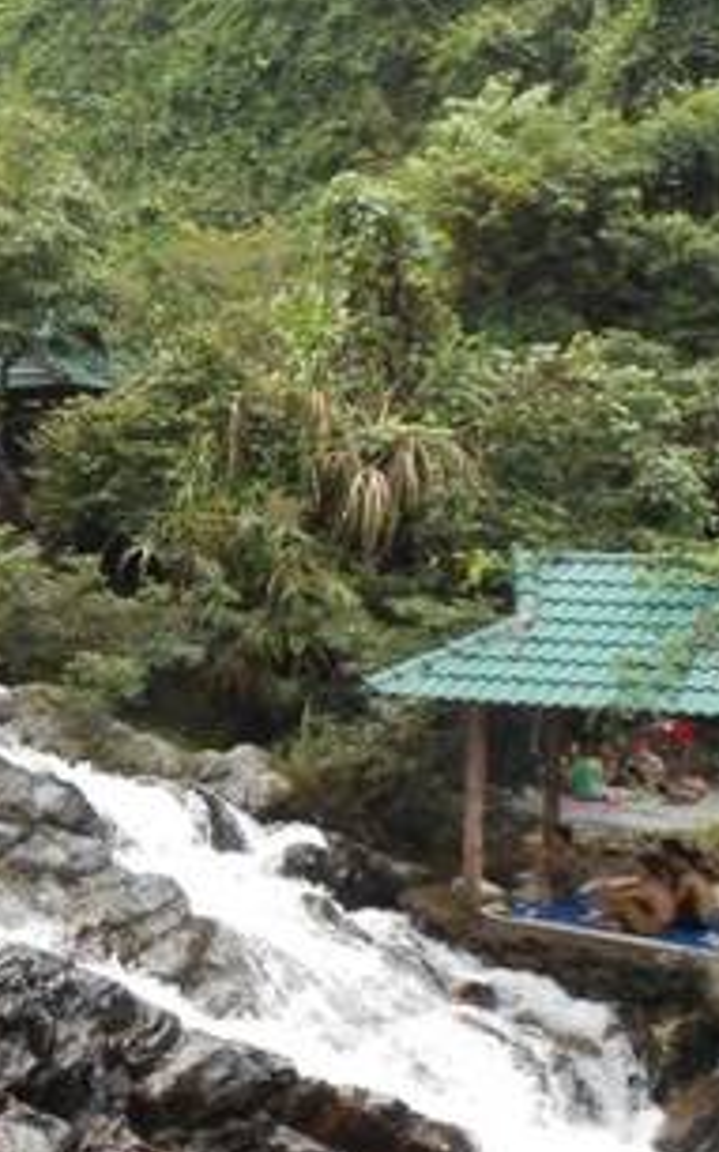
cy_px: 574
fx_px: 1695
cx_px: -226
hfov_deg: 21.6
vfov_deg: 37.5
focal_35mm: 54
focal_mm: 4.6
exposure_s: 1/160
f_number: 3.5
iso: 80
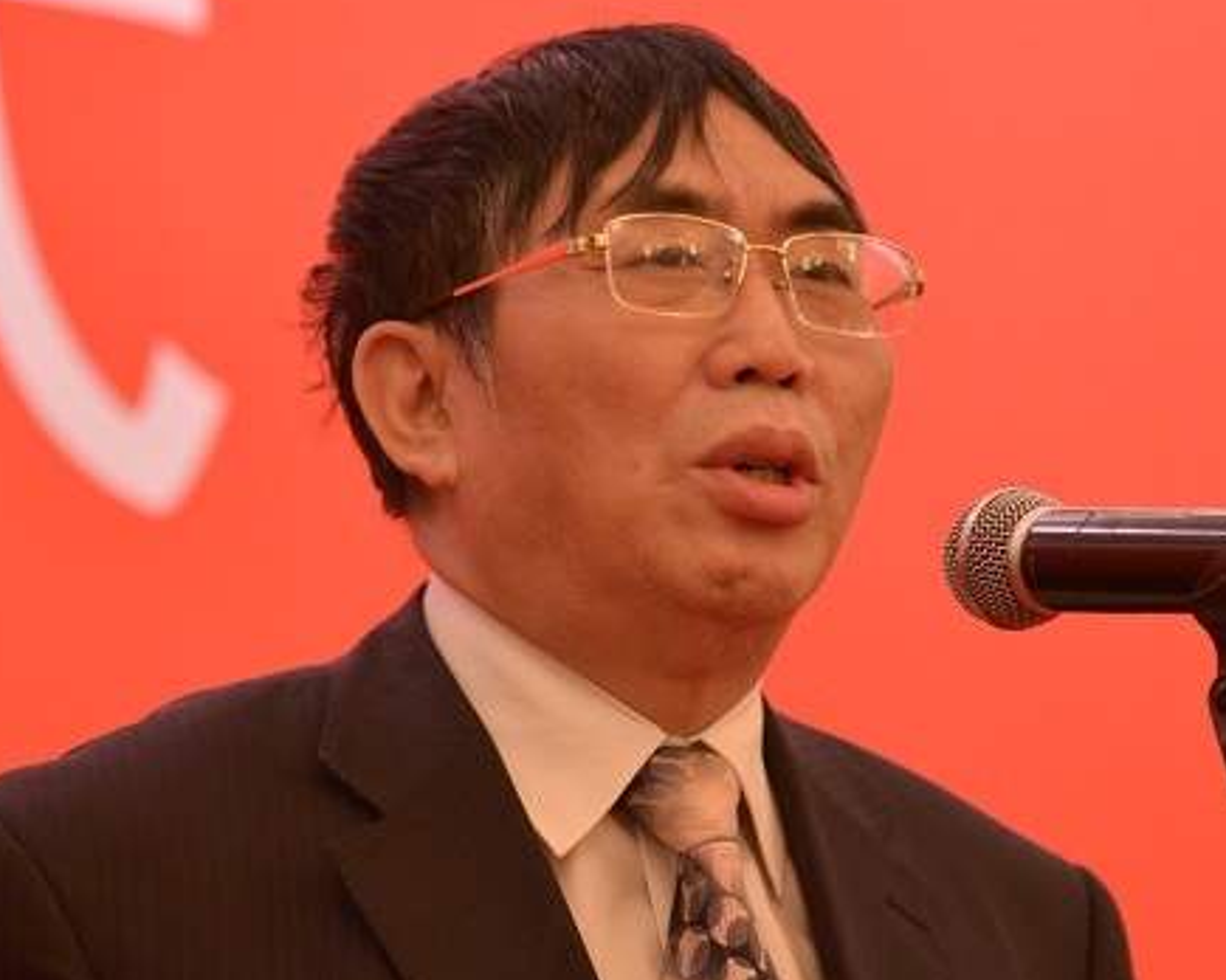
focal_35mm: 233
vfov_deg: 6.6
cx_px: 662
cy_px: 622
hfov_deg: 8.3
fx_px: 8454
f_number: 4
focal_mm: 120
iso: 1000
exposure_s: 1/80
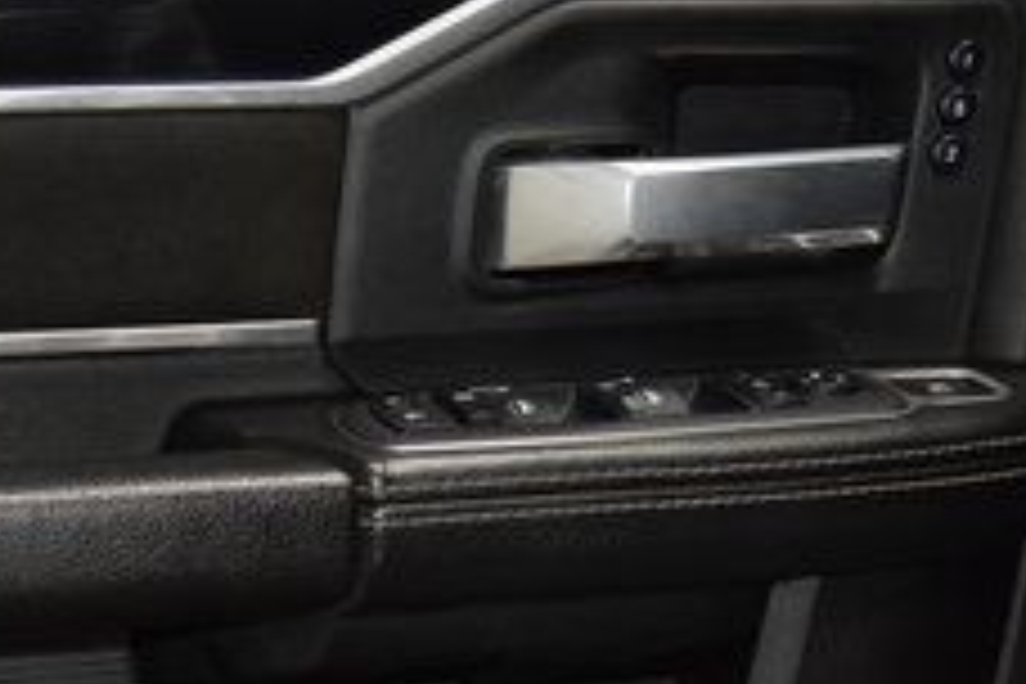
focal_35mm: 105
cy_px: 785
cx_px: 81
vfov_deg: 12.7
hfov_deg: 19.0
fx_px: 3004
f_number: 3.8
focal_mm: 25
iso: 1600
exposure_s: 1/125
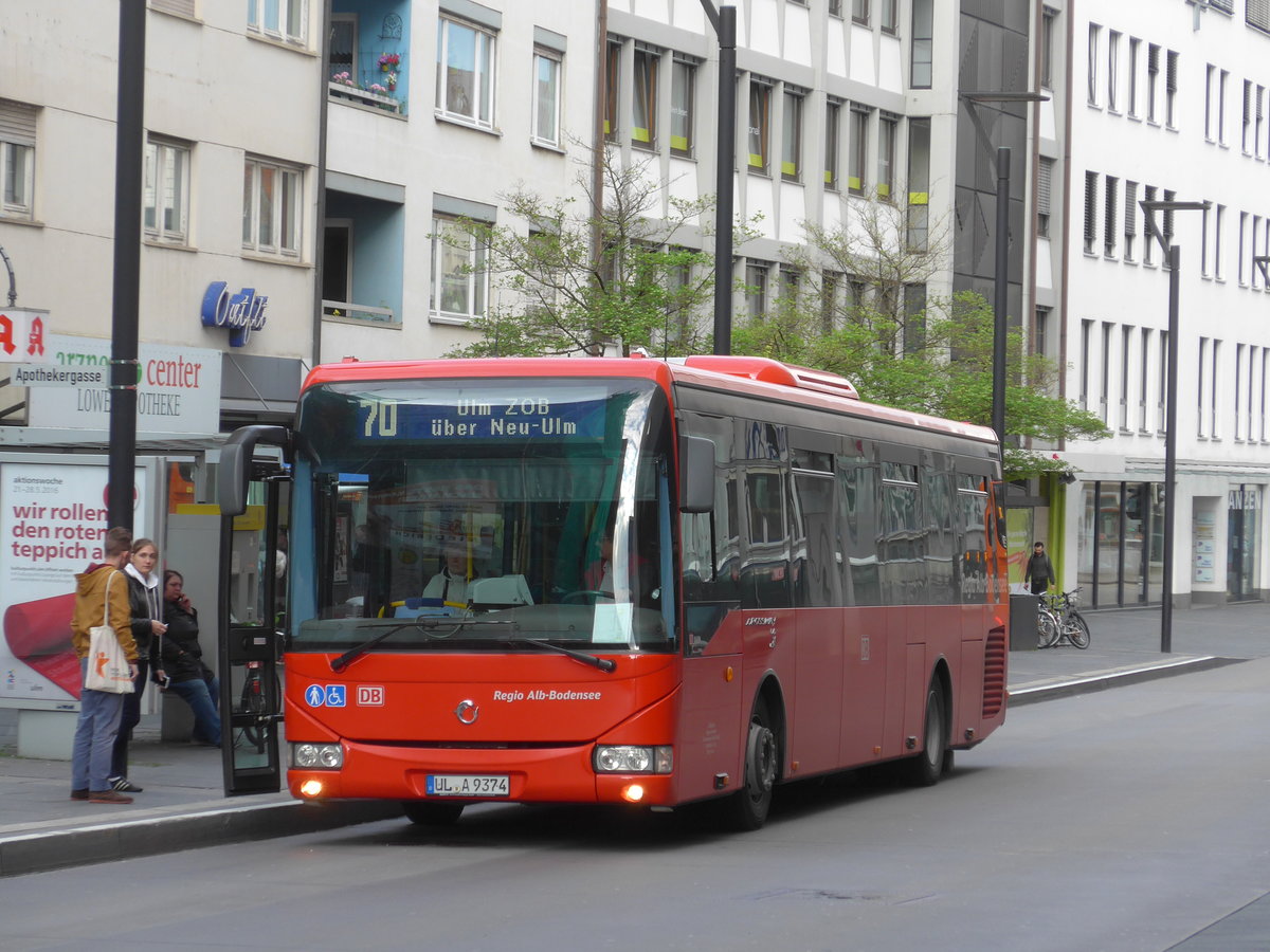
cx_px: 635
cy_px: 476
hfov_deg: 16.8
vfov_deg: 12.7
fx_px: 4293
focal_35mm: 117
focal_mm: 22.9
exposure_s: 1/80
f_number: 5
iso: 160
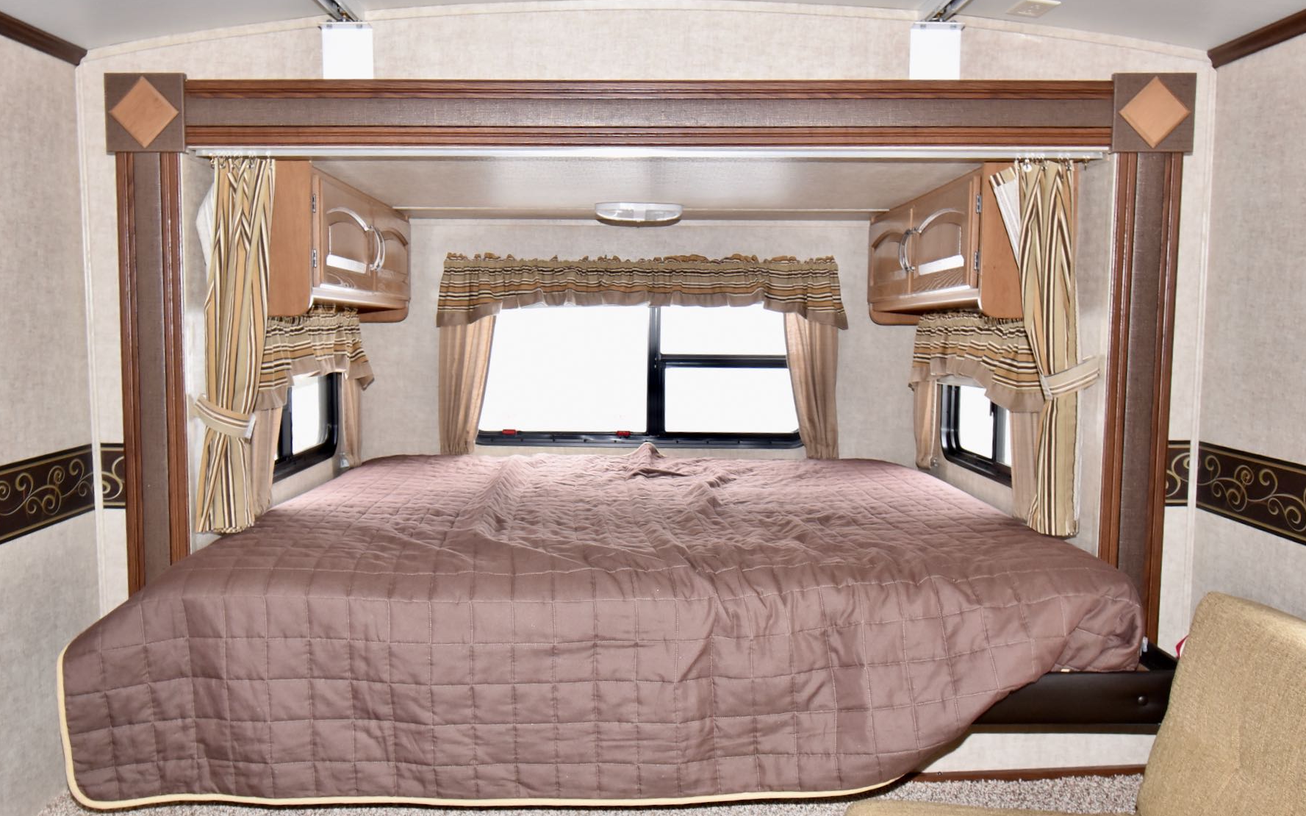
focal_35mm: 31
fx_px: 1103
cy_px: 427
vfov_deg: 40.6
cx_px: 646
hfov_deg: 61.2
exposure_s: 1/125
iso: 720
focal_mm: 20
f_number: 5.6
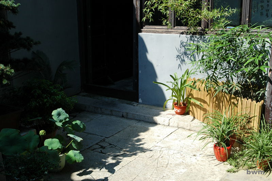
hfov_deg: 46.5
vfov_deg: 31.8
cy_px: 90
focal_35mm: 42
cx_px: 136
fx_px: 317
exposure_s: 1/160
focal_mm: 28
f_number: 9
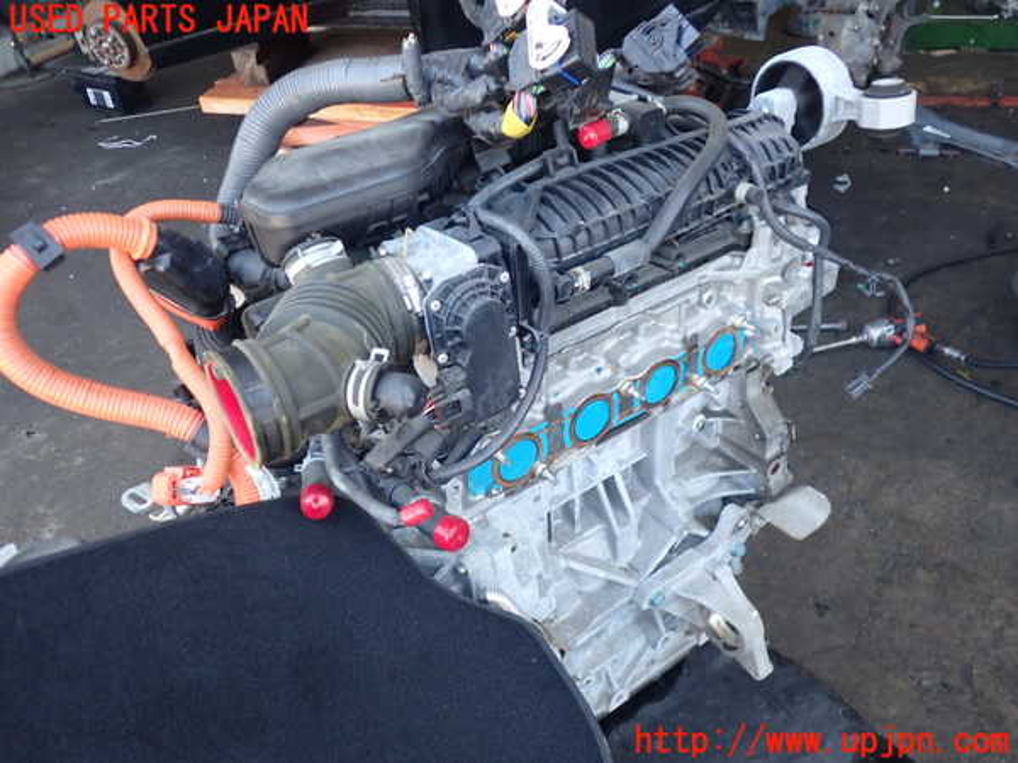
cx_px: 509
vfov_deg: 46.8
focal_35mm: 30
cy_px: 382
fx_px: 882
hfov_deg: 60.0
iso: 200
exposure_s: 1/125
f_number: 2.3
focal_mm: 5.4
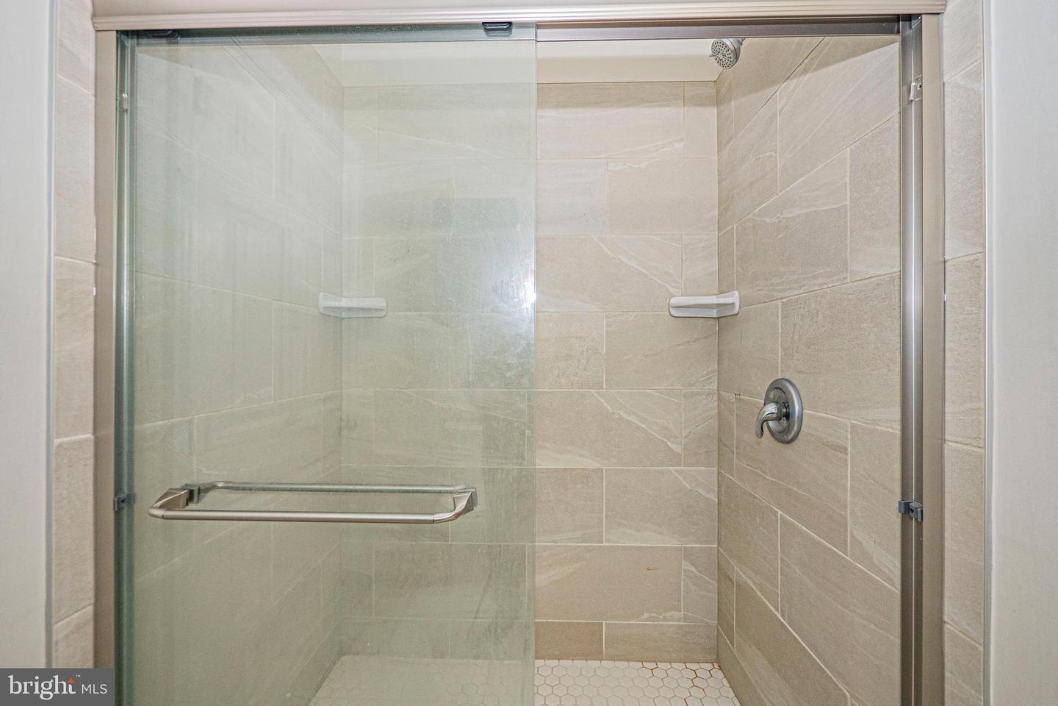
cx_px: 529
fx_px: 411
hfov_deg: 104.3
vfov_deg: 81.2
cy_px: 353
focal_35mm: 14
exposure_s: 1/60
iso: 640
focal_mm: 7
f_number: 4
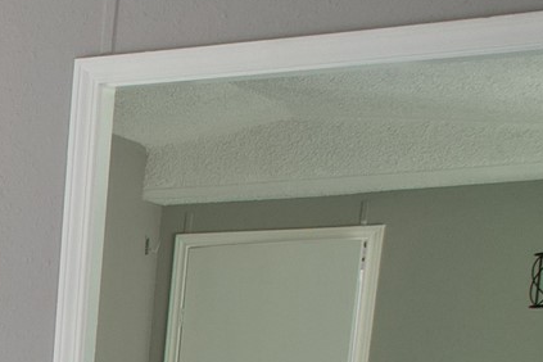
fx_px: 1704
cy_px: 746
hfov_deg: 13.6
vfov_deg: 10.9
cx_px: -730
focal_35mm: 113
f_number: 2.8
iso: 100
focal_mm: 8.38
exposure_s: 1/15
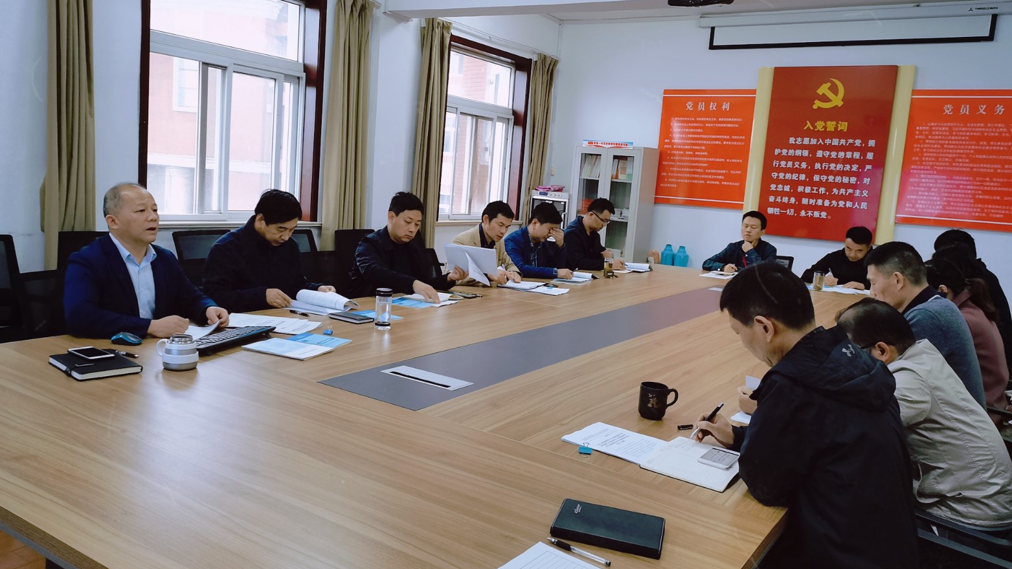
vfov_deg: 40.2
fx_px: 778
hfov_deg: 66.1
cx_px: 498
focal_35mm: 29
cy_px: 270
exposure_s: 1/50
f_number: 1.8
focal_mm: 5.58
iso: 320
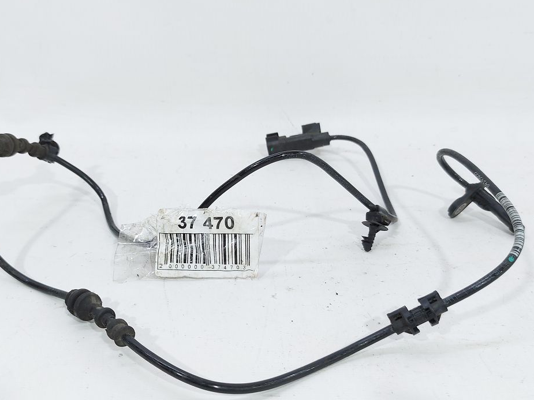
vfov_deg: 39.6
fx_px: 555
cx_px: 235
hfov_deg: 51.3
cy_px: 220
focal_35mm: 36
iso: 64
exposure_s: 1/50
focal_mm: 5.23
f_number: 1.8
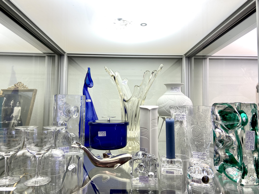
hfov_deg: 67.3
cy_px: 97
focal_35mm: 26
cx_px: 130
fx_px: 195
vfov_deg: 53.1
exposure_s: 1/103
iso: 32
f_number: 1.8
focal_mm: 4.25
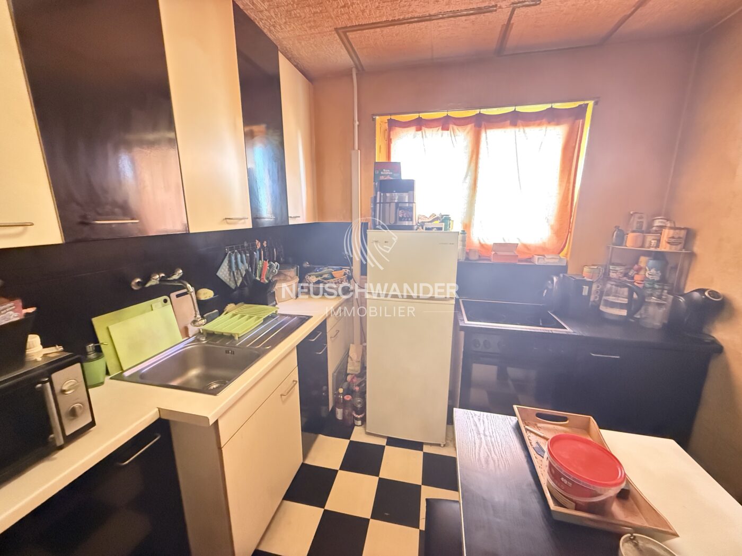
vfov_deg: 85.7
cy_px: 278
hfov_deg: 102.1
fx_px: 300
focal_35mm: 14
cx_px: 371
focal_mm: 2.22
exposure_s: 1/23
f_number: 2.2
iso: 3200
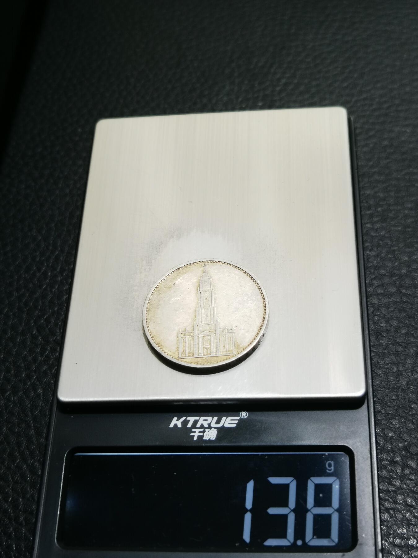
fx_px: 773
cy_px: 279
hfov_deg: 30.3
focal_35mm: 48
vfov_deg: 39.7
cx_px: 209
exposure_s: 1/100
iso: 100
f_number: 1.9
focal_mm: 6.67
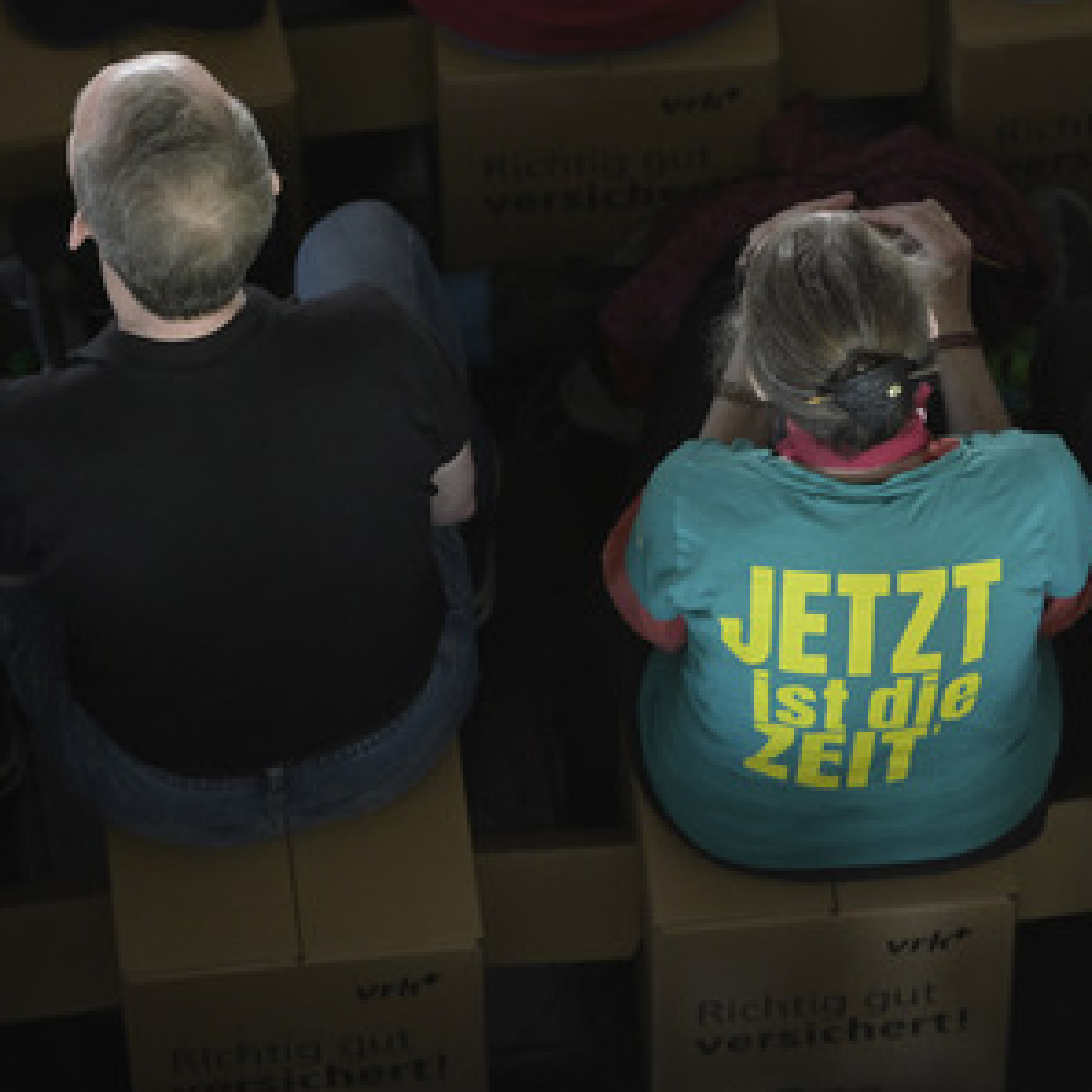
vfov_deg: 6.8
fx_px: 9208
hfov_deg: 6.8
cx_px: 767
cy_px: 548
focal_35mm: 258
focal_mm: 200
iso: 4000
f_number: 4.5
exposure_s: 1/80
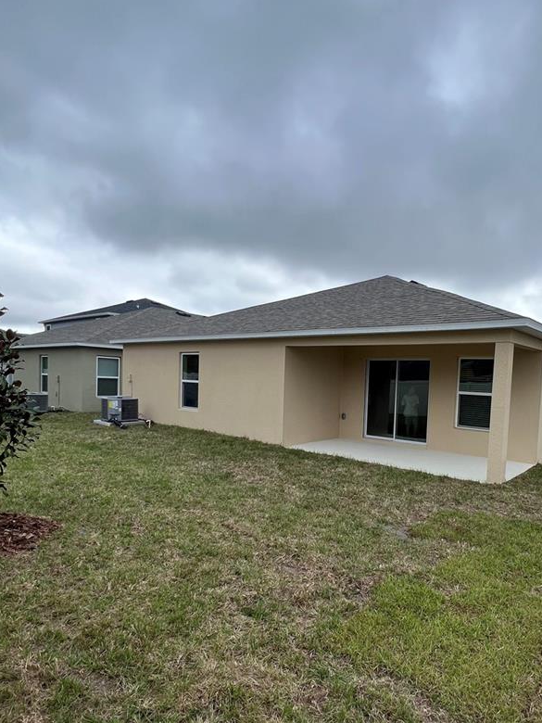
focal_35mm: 20
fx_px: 418
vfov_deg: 81.4
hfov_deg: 65.0
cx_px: 339
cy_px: 405
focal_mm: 1.57
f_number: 1.8
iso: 32
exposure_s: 1/686
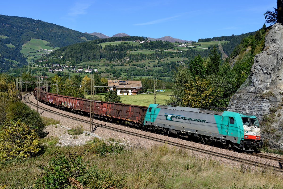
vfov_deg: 28.1
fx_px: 377
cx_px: 142
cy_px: 94
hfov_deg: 41.1
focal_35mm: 48
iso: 200
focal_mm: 48
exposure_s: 1/1600
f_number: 5.6
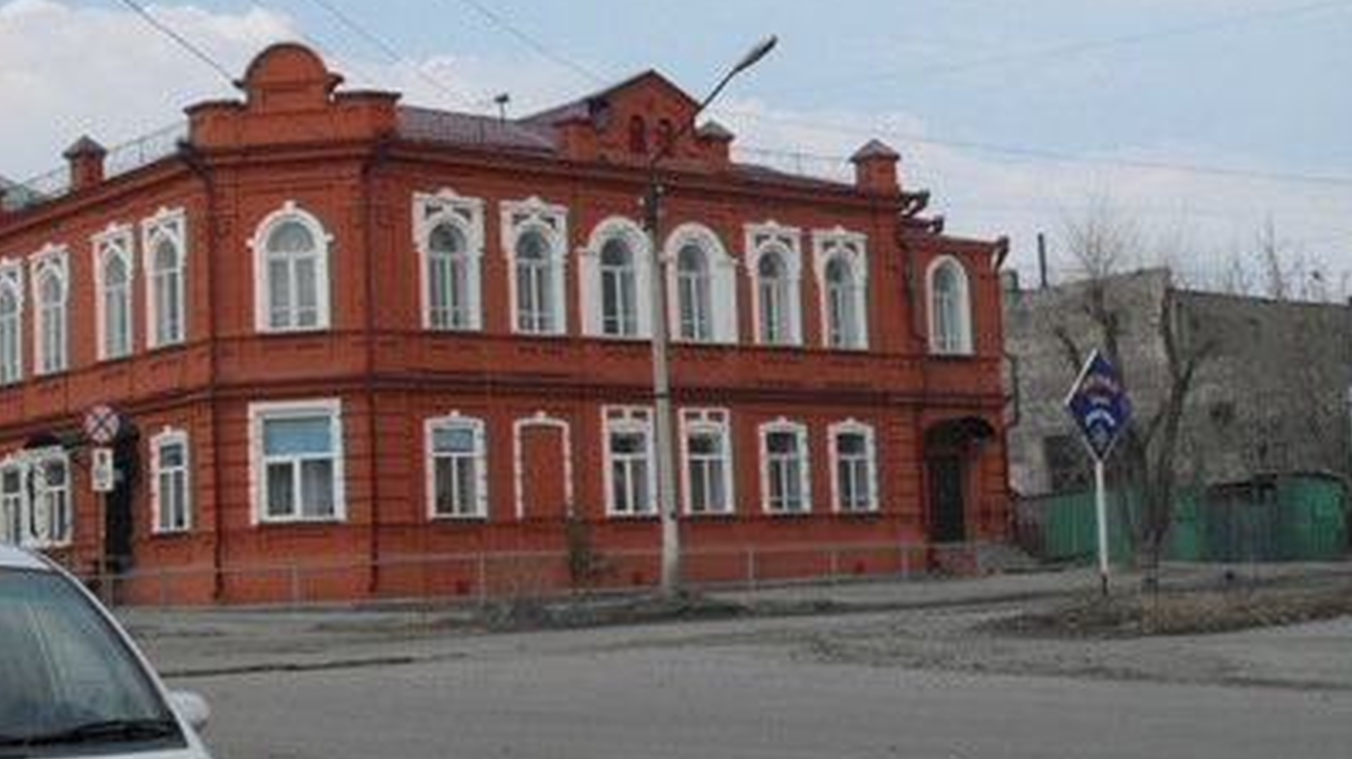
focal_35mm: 78
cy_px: 272
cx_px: 678
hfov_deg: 27.2
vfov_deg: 15.4
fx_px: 2795
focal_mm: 11.7
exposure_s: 1/125
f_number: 10.8
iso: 80
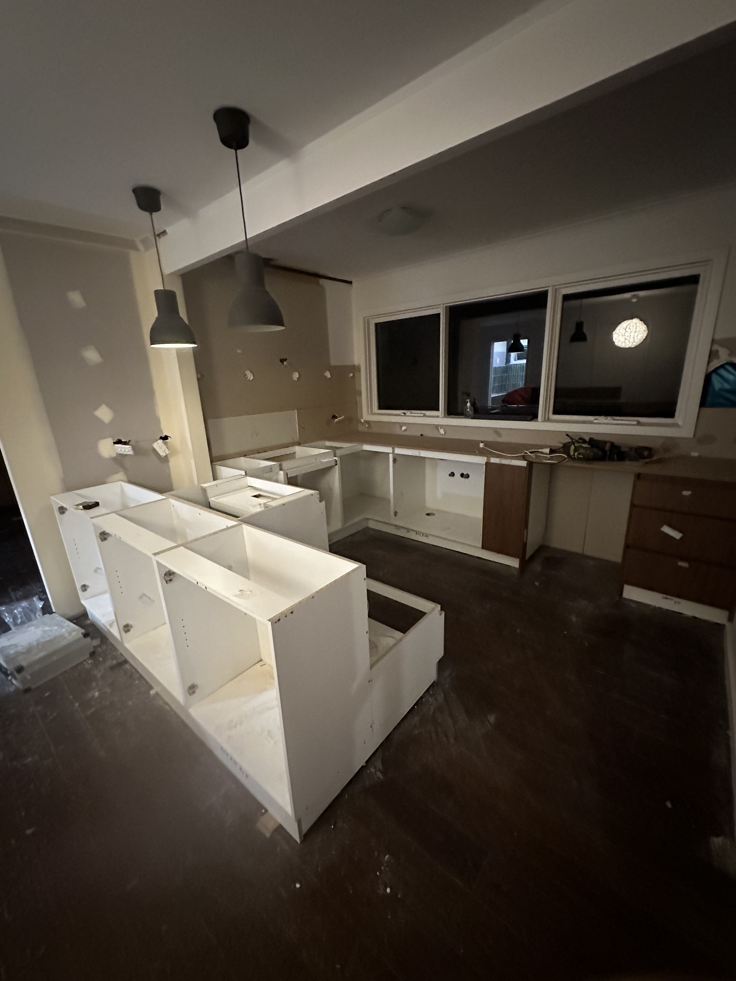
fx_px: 397
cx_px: 368
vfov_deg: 102.1
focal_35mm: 14
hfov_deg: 85.7
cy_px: 490
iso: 1600
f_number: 2.2
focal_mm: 2.22
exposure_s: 1/34
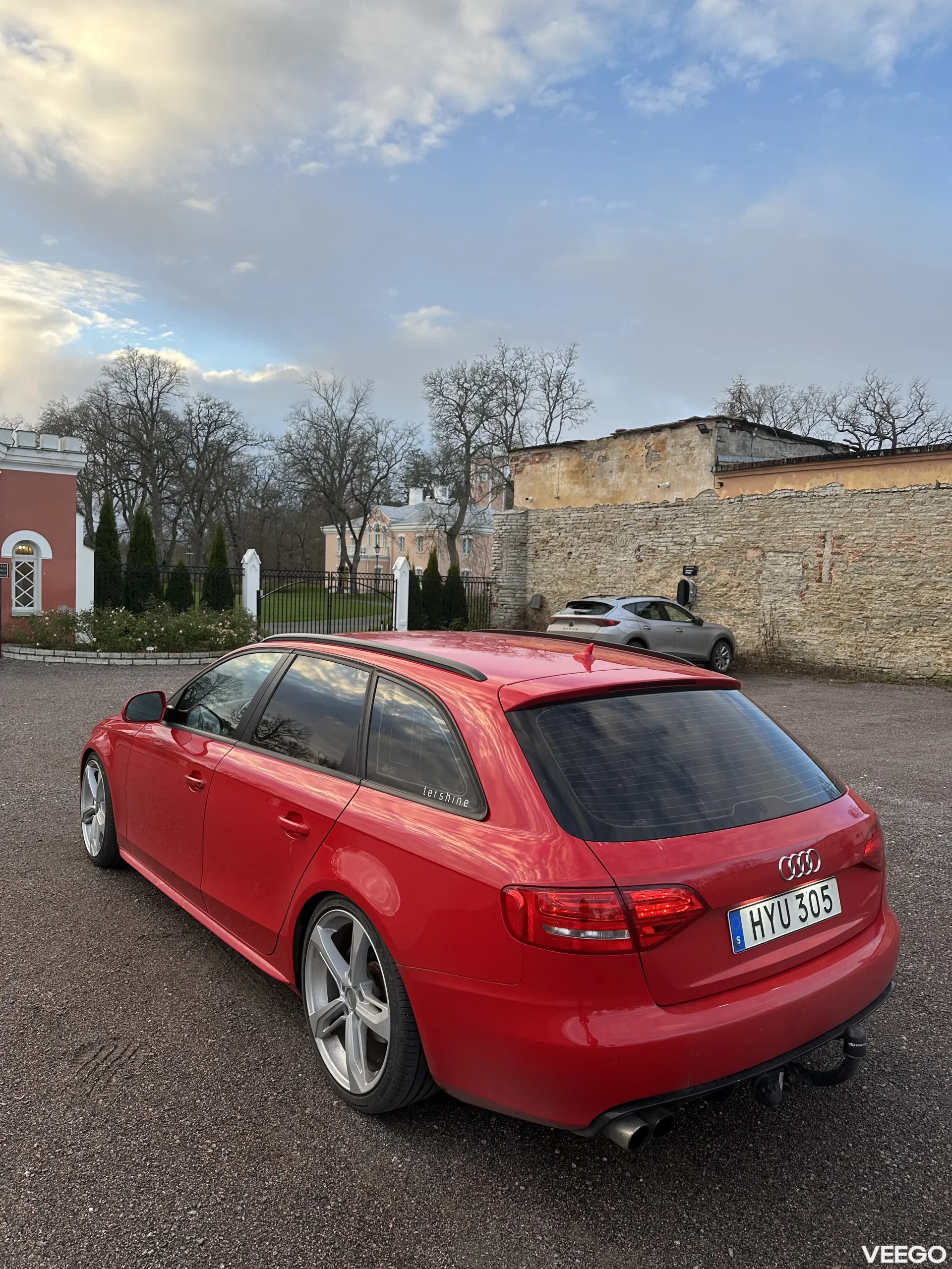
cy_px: 634
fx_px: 880
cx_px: 476
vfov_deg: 71.6
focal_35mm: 24
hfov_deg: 56.8
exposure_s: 1/564
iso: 80
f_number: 1.78
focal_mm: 6.86
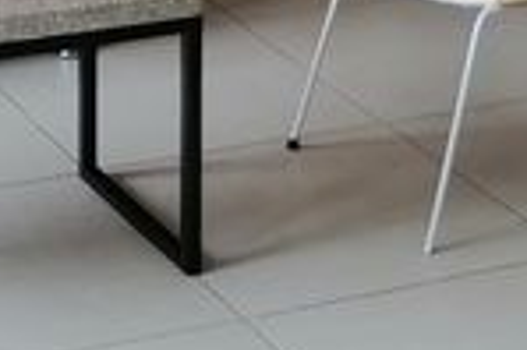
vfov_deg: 13.1
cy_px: -382
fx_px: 1287
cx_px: 67
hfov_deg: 22.7
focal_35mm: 88
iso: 64
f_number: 1.8
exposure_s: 1/60
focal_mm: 3.95
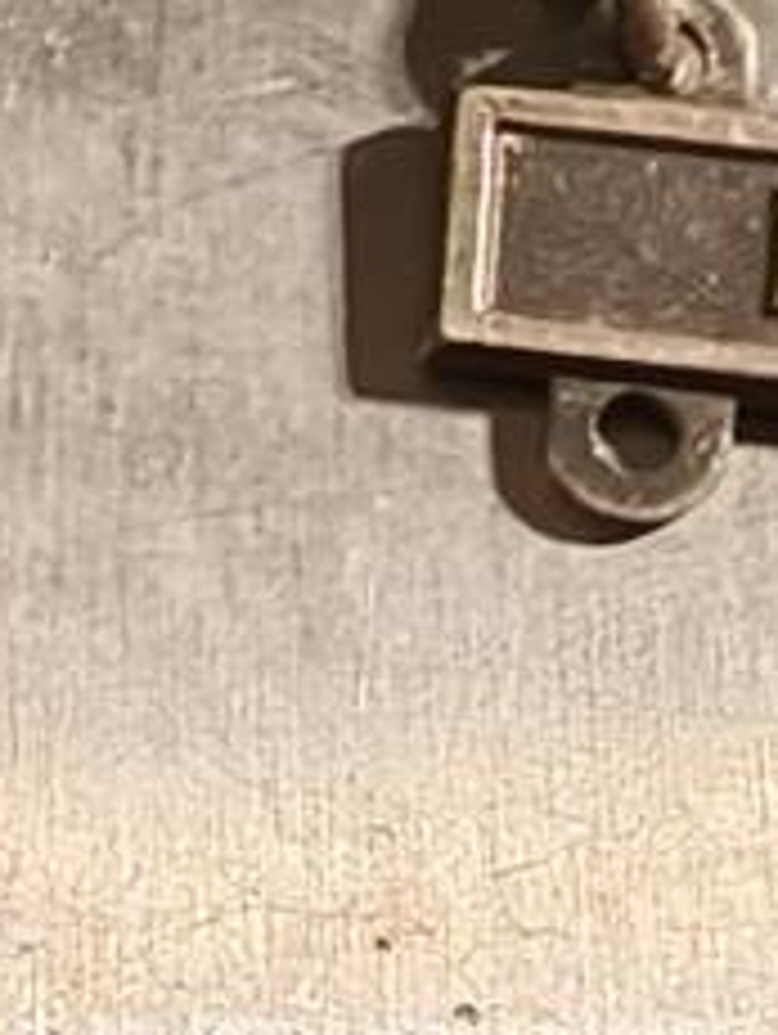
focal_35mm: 180
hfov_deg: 8.3
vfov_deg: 10.9
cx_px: 166
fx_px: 5384
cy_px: 1084
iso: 160
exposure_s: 1/50.5
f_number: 2
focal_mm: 2.32
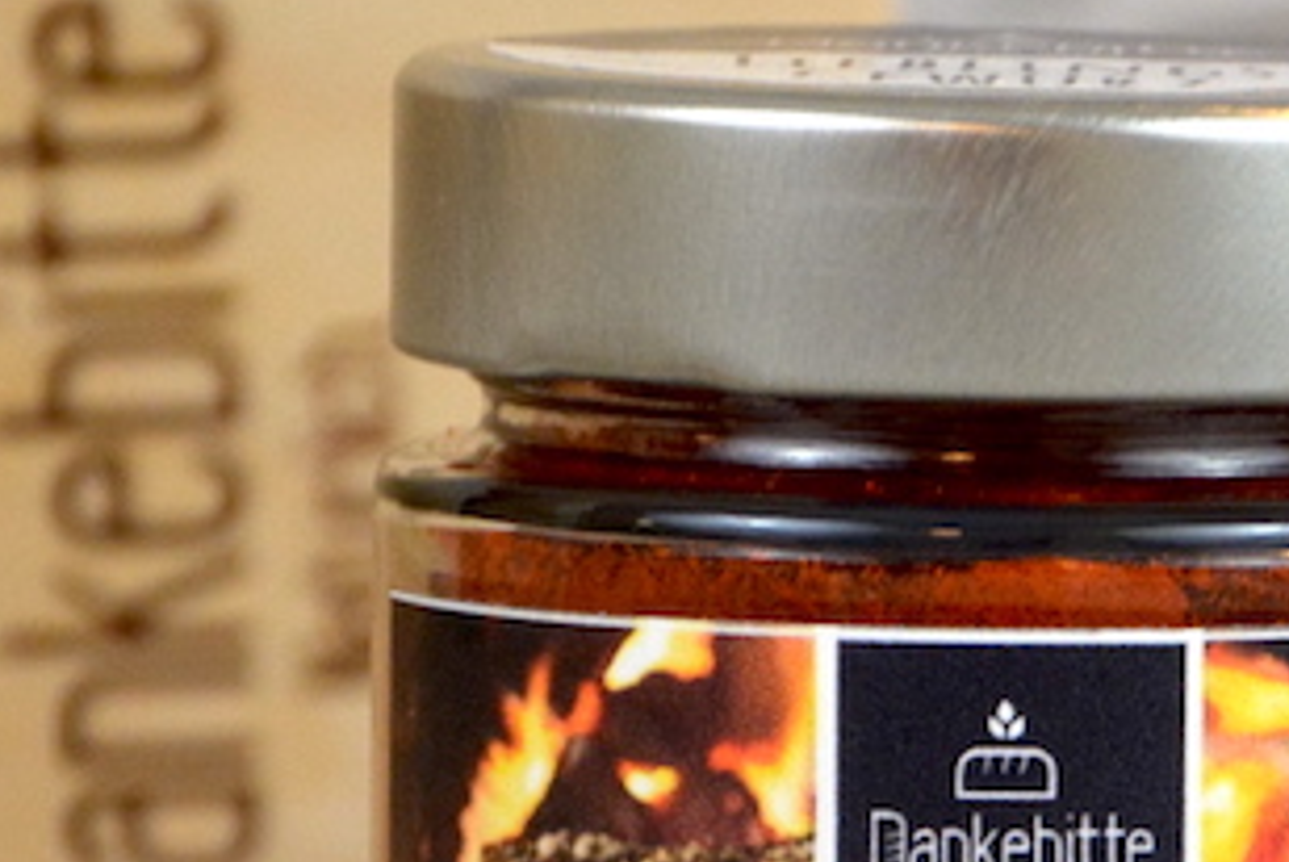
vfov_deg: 2.2
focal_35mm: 613
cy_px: 644
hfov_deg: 3.4
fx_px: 21967
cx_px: 1611
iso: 1000
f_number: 5.6
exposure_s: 1/125
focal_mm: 105
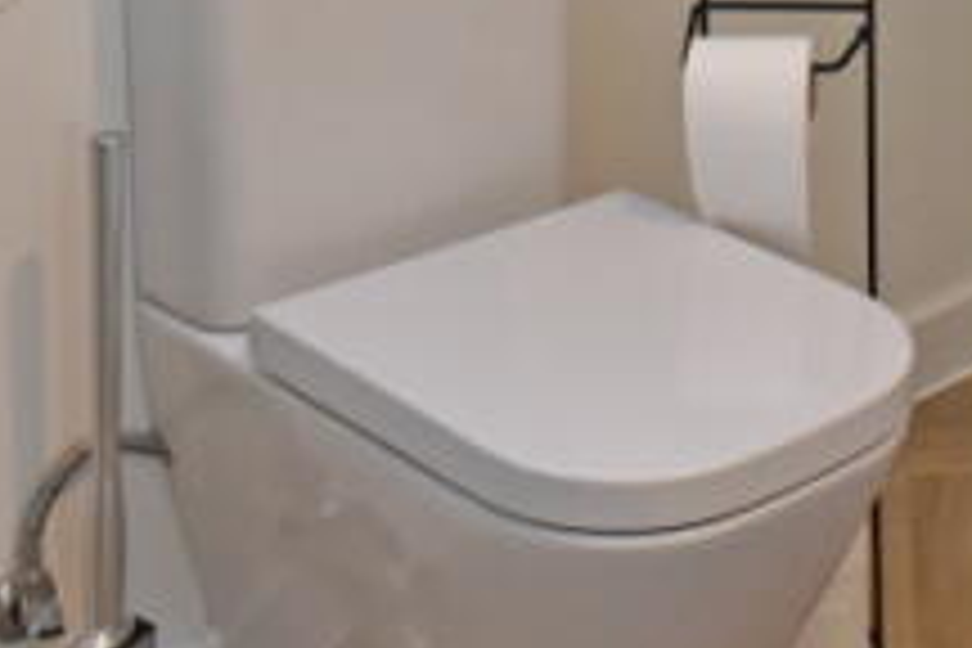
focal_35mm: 71
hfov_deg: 27.3
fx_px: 1917
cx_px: 891
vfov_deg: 16.1
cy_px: -538
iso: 800
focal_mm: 10
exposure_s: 1/200
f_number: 5
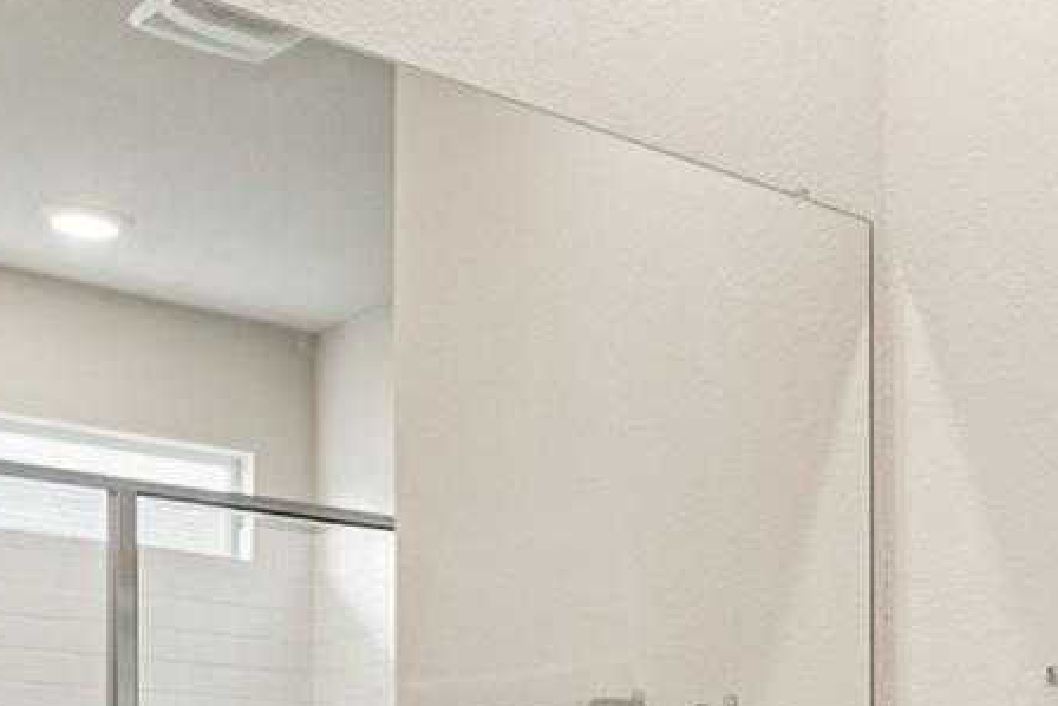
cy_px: 934
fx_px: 1881
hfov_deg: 28.1
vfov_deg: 19.5
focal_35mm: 64
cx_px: 1214
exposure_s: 1/40
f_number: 8
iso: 400
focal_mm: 14
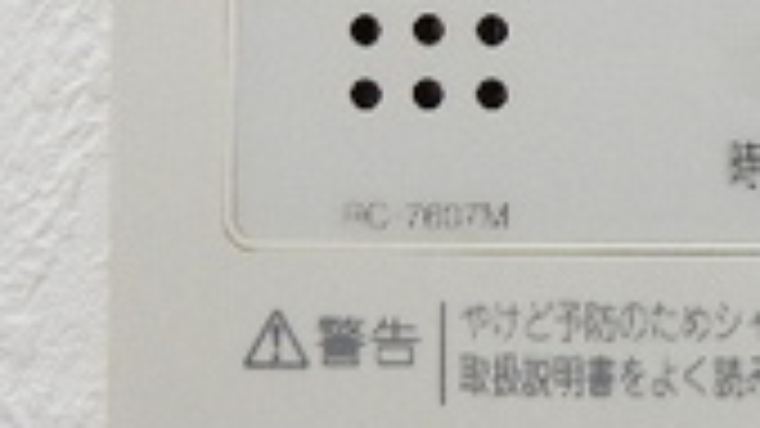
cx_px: 1070
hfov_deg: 13.2
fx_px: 3123
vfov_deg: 7.7
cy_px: -261
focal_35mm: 155
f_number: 4.2
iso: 400
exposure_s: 1/25
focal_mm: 7.6
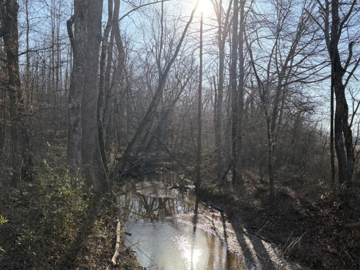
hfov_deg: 54.4
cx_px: 234
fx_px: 343
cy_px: 167
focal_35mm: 33
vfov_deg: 42.7
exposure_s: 1/2232
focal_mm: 6.76
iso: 80
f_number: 1.78
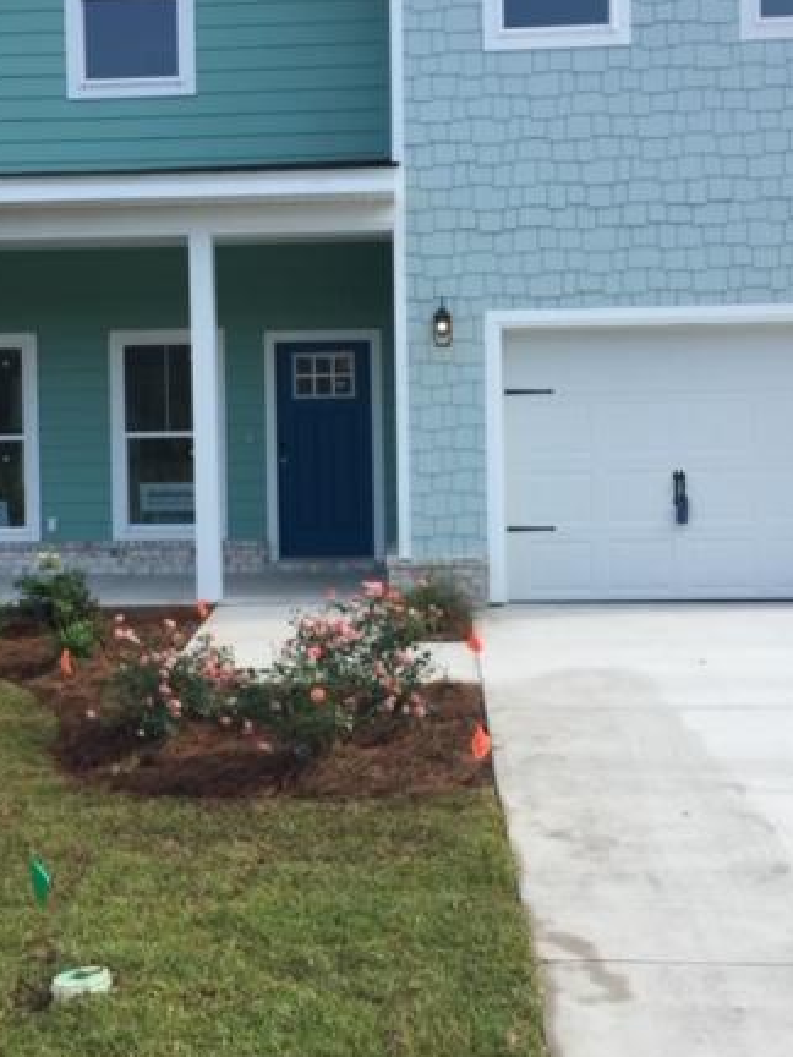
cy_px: 482
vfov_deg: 43.8
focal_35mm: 43
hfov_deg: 33.5
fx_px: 1313
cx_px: 335
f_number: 2.2
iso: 32
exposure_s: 1/775
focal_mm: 4.15
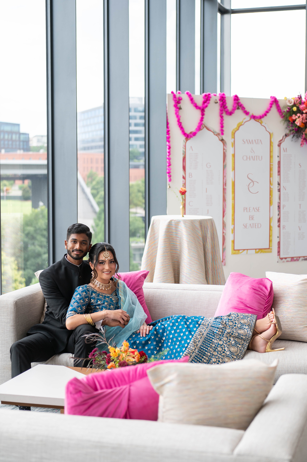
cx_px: 154
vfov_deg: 32.4
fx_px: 794
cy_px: 231
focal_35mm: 62
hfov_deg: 21.9
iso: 320
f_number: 3.5
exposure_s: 1/250
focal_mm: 62
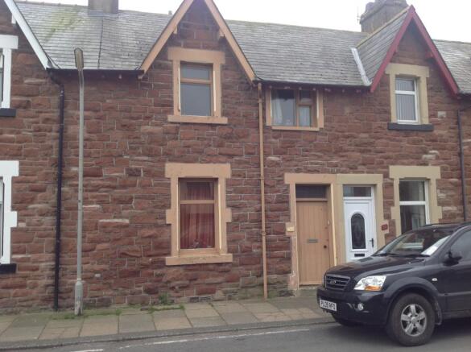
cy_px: 176
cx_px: 236
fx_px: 476
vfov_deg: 40.6
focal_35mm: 35
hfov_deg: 52.7
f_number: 2.4
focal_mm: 4.28
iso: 50
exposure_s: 1/472
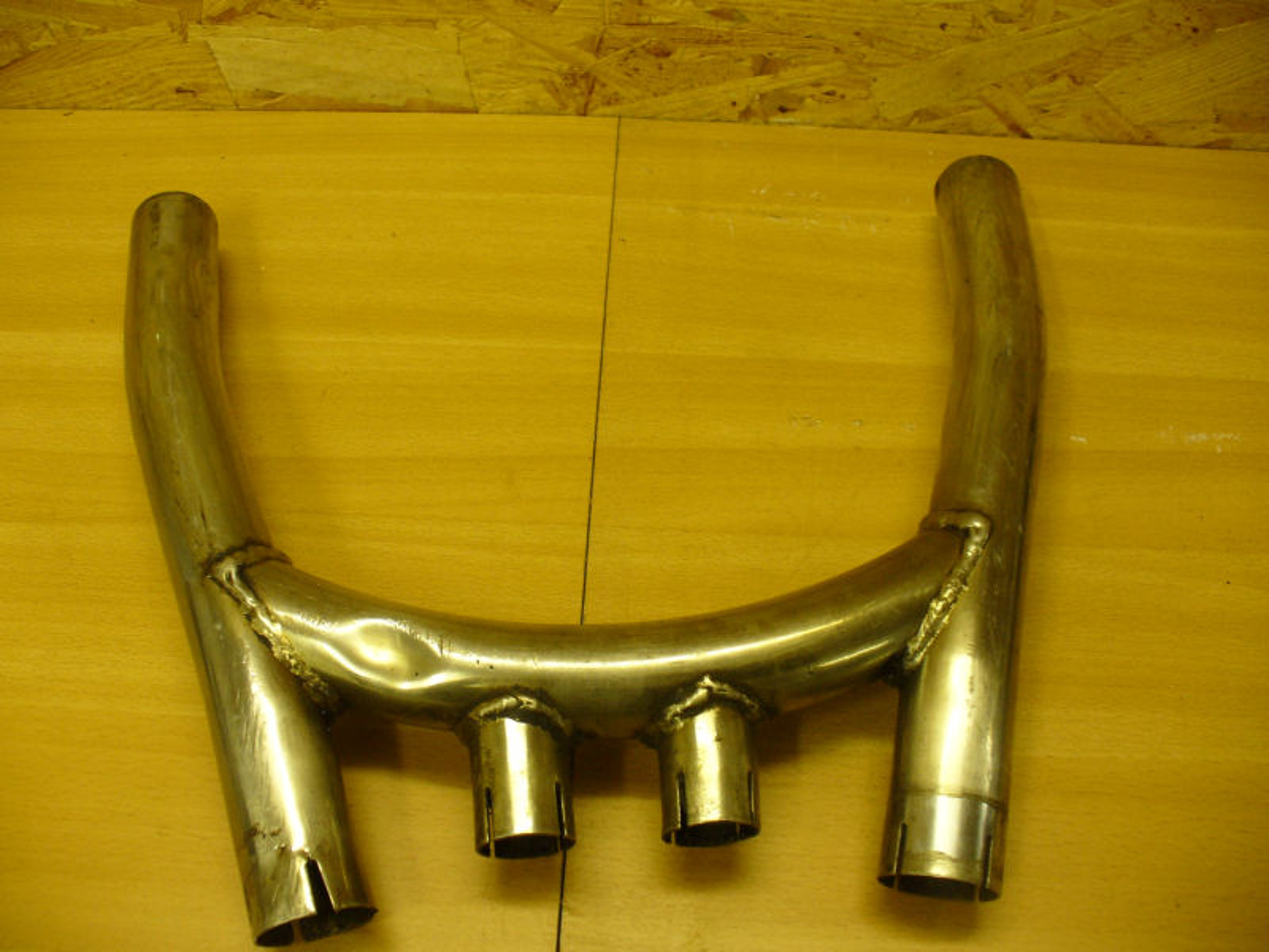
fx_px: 1356
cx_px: 634
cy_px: 476
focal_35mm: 37
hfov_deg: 50.1
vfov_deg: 38.7
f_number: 2.8
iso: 150
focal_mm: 6.1
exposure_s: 1/25
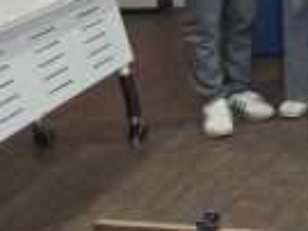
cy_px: -101
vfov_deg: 13.7
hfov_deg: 15.6
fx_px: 907
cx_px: 607
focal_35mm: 102
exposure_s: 1/120
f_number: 1.8
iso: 200
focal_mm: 5.4
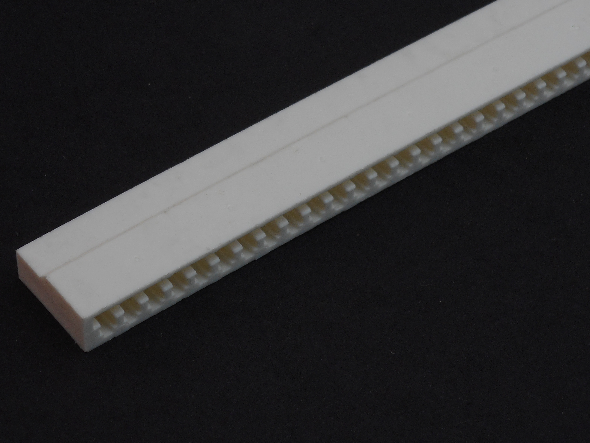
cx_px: 337
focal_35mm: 167
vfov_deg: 8.9
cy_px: 227
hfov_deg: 11.8
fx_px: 2846
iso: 100
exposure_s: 1/60
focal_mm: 18.2
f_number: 5.8
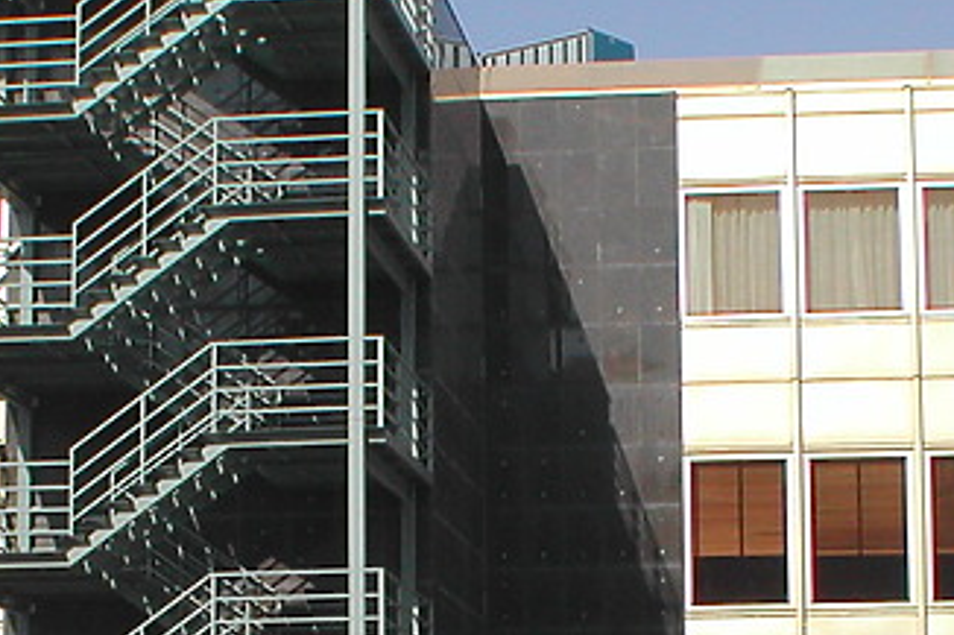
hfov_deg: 15.2
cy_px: 595
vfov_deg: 10.1
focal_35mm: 135
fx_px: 3576
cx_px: 454
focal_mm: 10.1
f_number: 8.4
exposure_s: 1/208
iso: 100
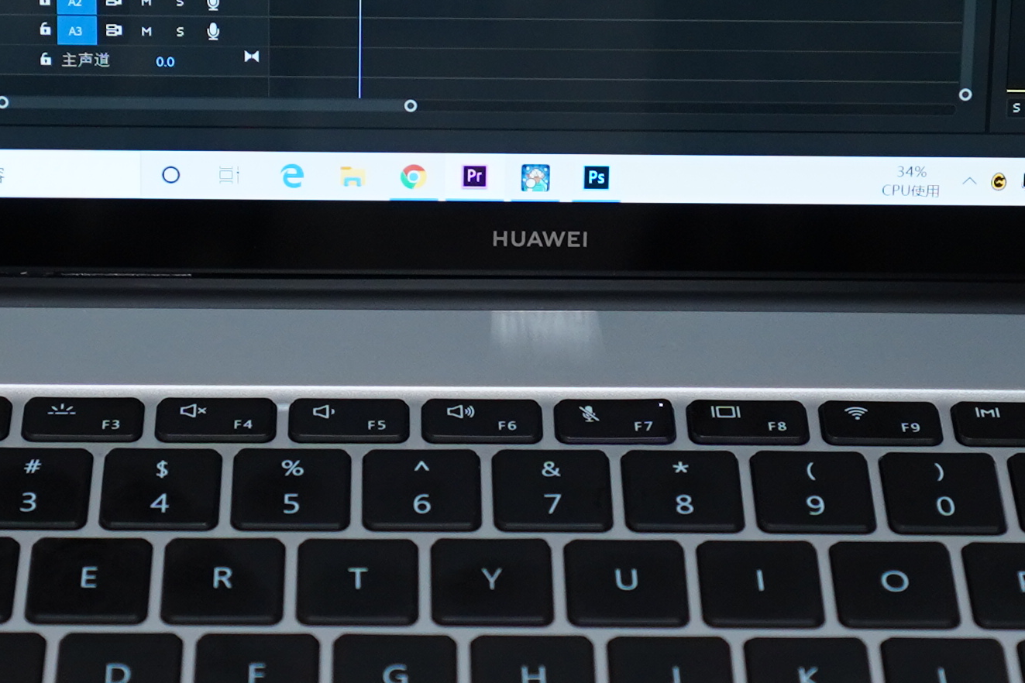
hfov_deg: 16.1
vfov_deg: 10.8
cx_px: 399
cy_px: 150
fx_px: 3616
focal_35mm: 127
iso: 800
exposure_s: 1/200
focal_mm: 28
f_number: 2.8
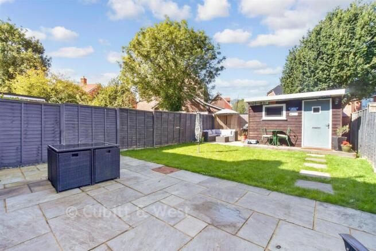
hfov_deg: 100.4
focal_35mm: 15
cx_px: 188
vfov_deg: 77.4
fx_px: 157
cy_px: 126
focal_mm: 10
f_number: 8
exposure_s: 1/400
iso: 400
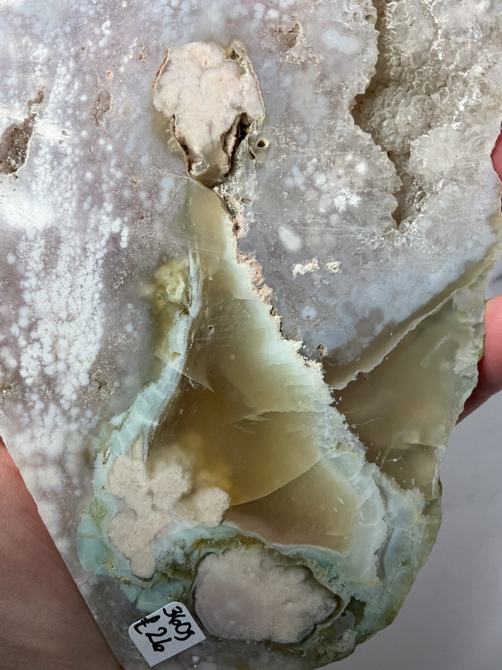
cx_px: 251
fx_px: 561
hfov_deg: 48.2
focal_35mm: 29
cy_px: 335
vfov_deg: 61.7
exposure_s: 1/100
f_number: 1.8
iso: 32
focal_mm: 3
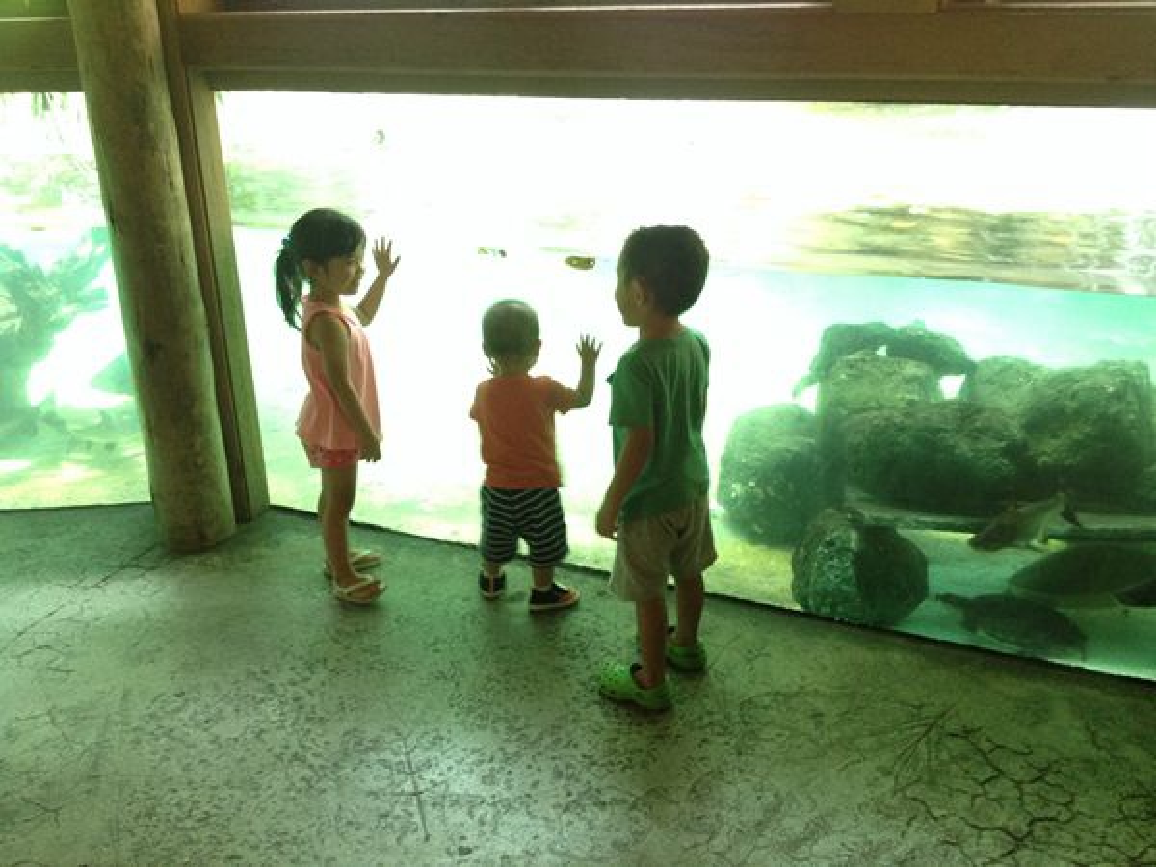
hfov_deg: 52.6
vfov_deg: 40.7
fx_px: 1169
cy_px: 434
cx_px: 578
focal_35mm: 35
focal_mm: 4.28
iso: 200
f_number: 2.4
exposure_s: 1/20
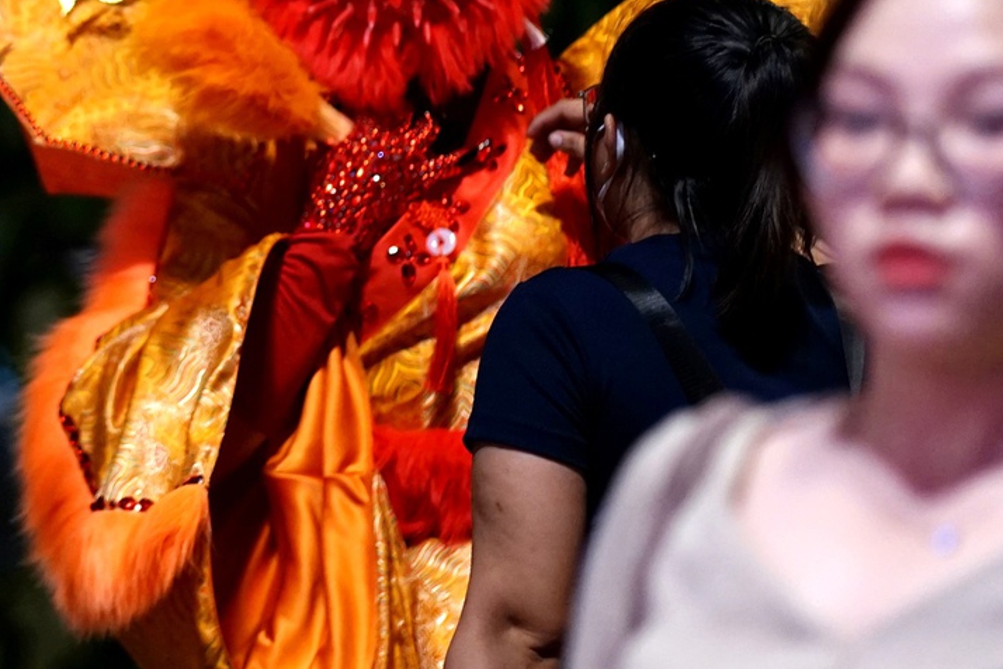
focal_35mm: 238
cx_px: 41
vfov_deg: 5.8
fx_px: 6630
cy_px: 86
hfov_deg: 8.6
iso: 1250
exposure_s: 1/320
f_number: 1.8
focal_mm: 85
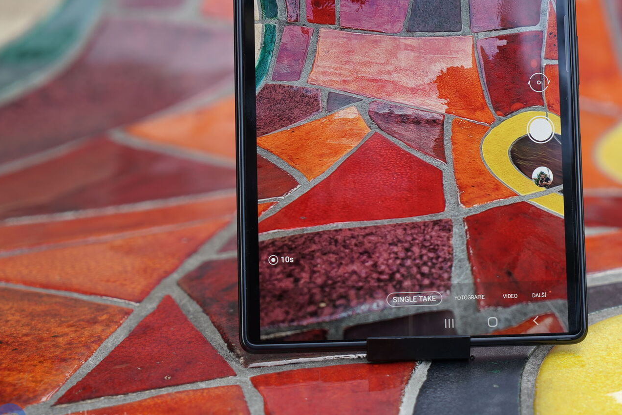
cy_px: 136
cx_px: 450
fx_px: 1590
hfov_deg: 22.0
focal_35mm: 92
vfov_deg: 14.8
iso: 160
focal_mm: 61
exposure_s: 1/50
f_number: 4.5
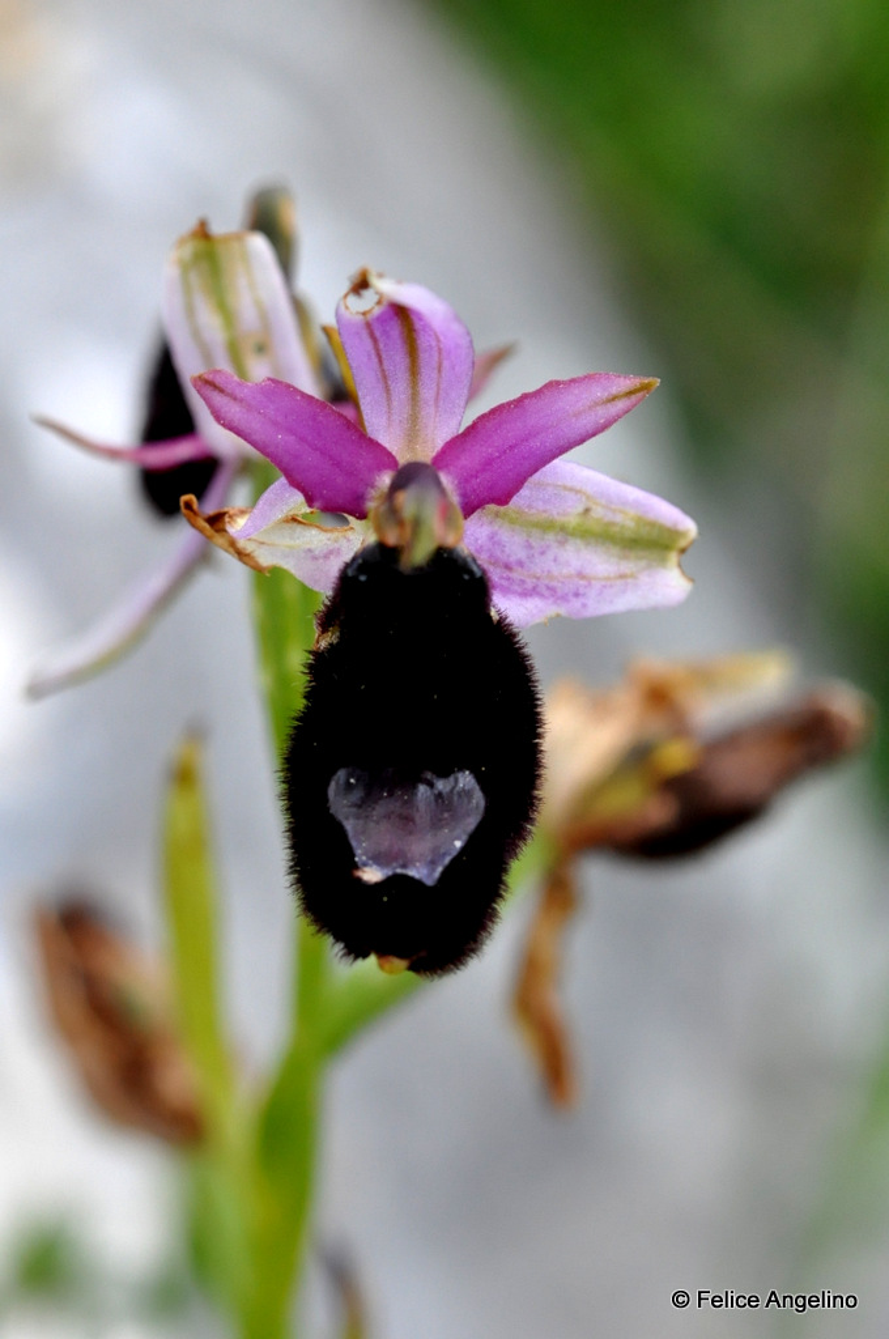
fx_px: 5849
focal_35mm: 158
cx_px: 444
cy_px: 670
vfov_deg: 13.1
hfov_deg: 8.7
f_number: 10
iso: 1250
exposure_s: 1/250
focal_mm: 105
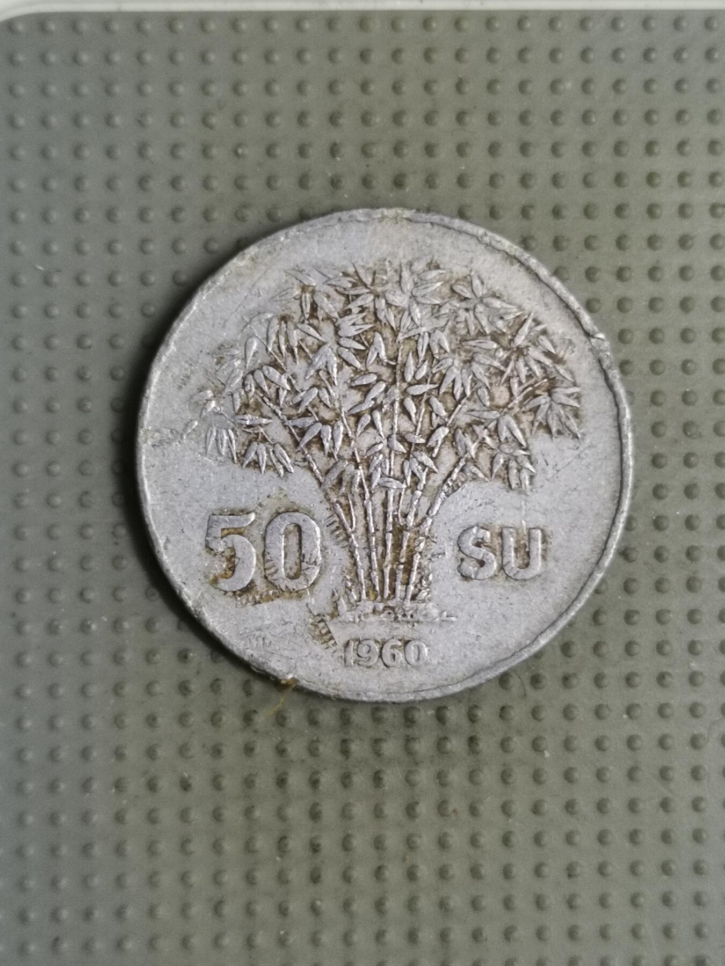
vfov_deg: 36.8
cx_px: 362
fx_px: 1452
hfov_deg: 28.0
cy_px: 483
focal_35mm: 52
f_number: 1.8
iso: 400
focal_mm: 4.75
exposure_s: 1/25.7
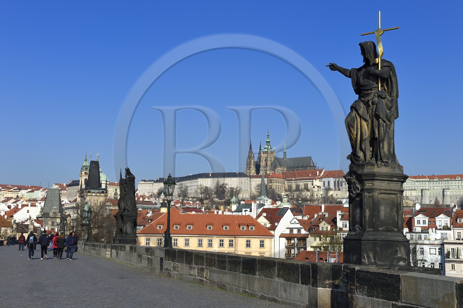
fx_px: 668
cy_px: 154
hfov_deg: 38.2
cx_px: 232
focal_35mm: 52
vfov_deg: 25.9
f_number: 11
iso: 200
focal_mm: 52
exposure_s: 1/400
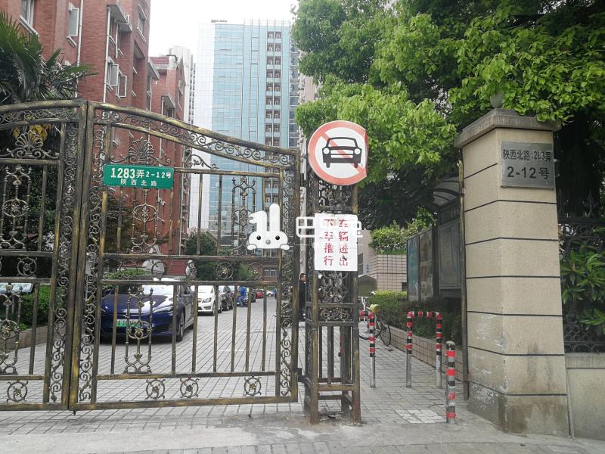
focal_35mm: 27
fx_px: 472
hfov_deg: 65.3
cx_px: 302
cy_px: 227
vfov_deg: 51.4
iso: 50
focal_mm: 3.95
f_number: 1.8
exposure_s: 1/278
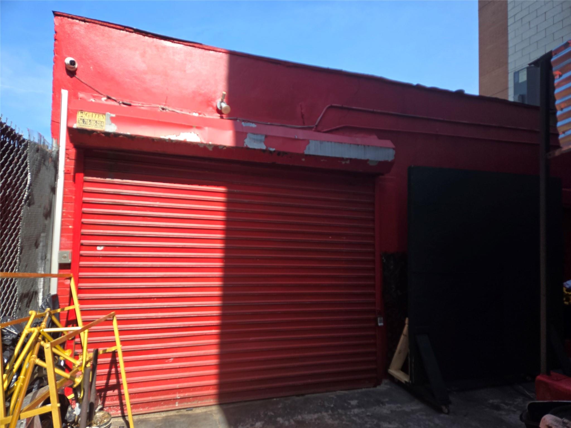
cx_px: 286
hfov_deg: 73.9
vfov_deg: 58.9
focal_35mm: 23
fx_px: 379
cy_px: 214
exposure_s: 1/682
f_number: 1.8
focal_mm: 5.4
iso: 25
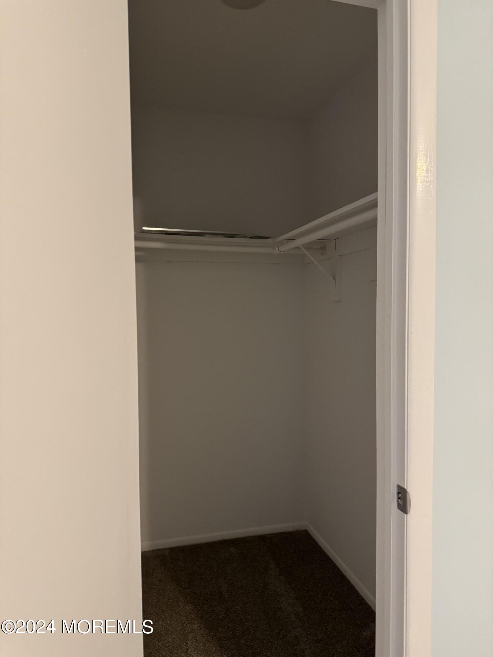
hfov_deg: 56.8
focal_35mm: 24
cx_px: 246
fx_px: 456
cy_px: 328
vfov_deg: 71.6
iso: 640
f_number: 1.78
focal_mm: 6.76
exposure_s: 1/60
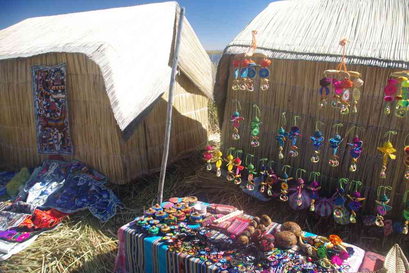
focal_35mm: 27
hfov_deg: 67.4
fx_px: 307
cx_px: 204
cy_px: 136
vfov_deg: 47.9
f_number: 11
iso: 200
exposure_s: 1/50
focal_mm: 18
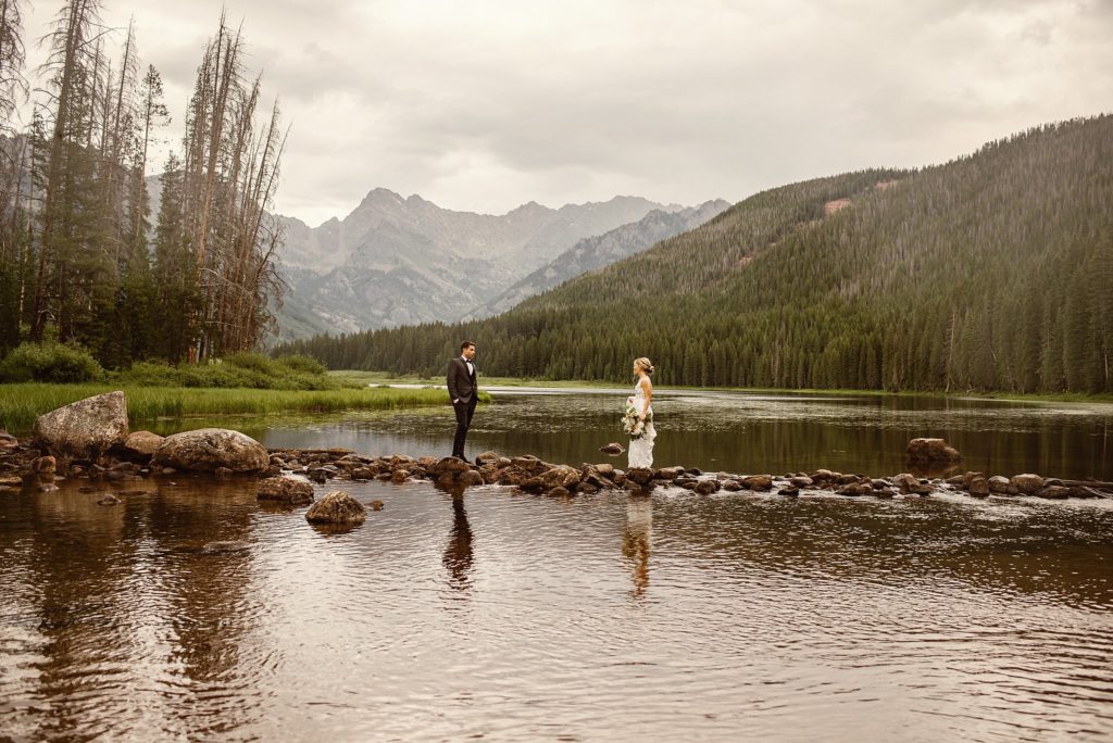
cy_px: 372
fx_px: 1083
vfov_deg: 37.9
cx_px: 556
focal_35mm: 35
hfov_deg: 54.4
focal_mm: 35
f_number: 3.5
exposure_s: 1/1600
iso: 250
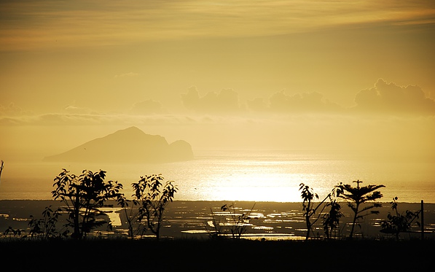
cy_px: 141
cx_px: 218
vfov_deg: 8.1
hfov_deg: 13.0
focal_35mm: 162
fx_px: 1915
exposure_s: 1/1600
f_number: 5.6
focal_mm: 105
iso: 100
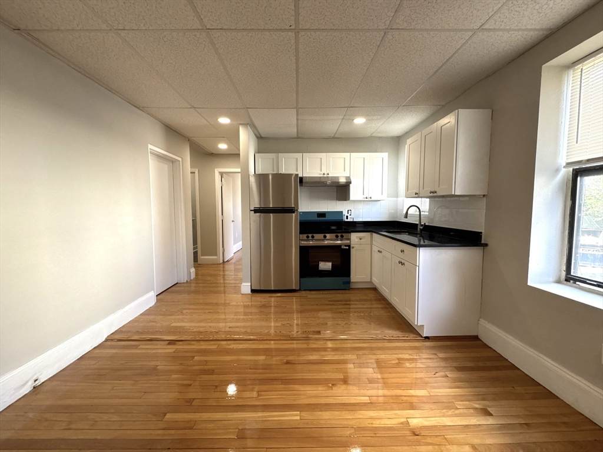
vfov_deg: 85.7
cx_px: 302
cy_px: 226
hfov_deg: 102.1
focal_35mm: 14
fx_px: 244
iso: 125
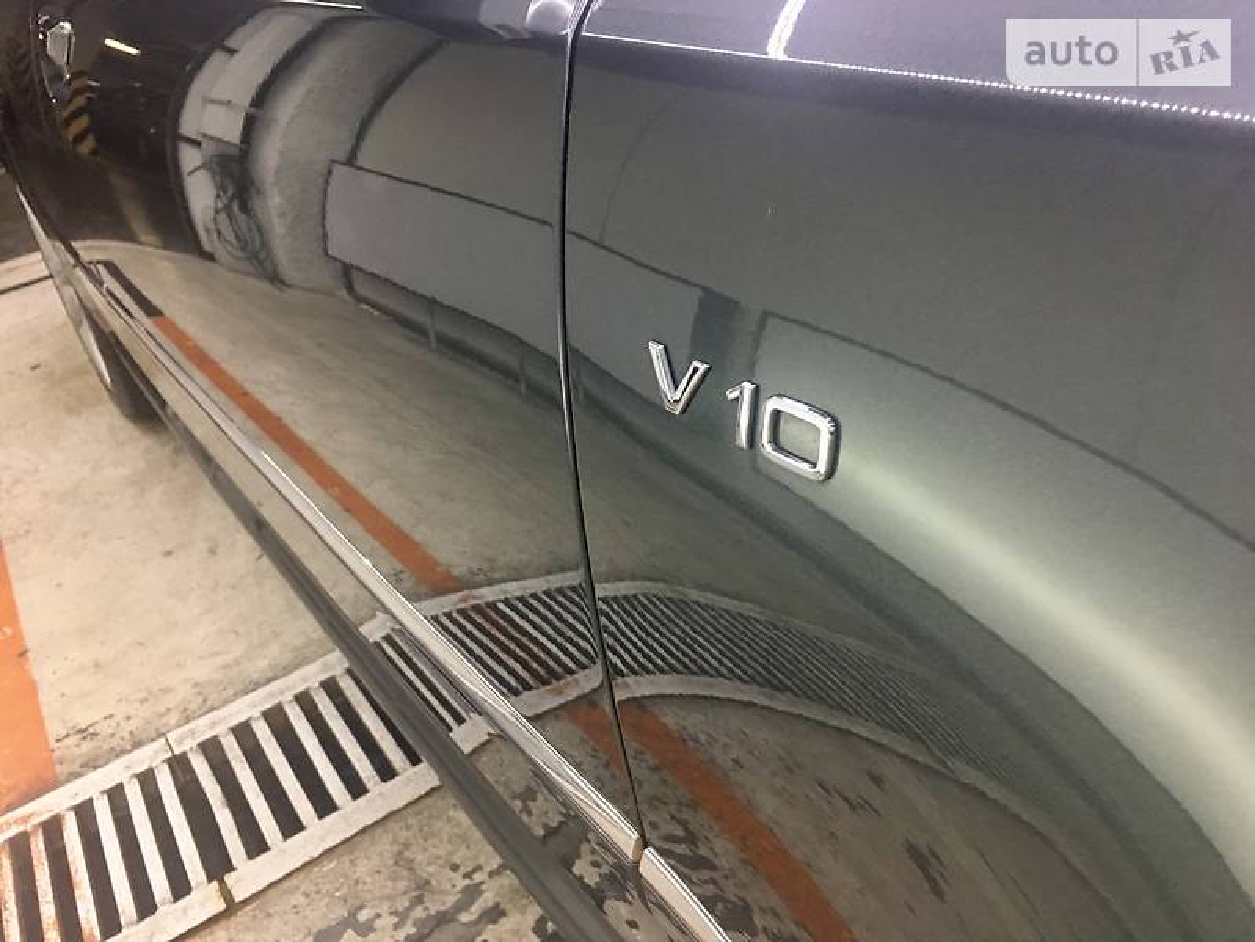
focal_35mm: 29
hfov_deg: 61.7
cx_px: 628
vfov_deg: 48.2
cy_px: 471
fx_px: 1051
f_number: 2.2
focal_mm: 4.2
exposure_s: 1/17
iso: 80
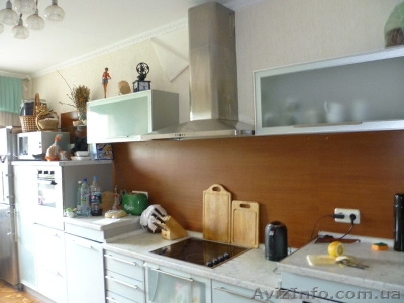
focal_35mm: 28
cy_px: 152
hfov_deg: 63.4
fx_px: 327
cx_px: 202
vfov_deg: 49.7
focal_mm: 5
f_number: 2.8
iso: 125
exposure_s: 1/8
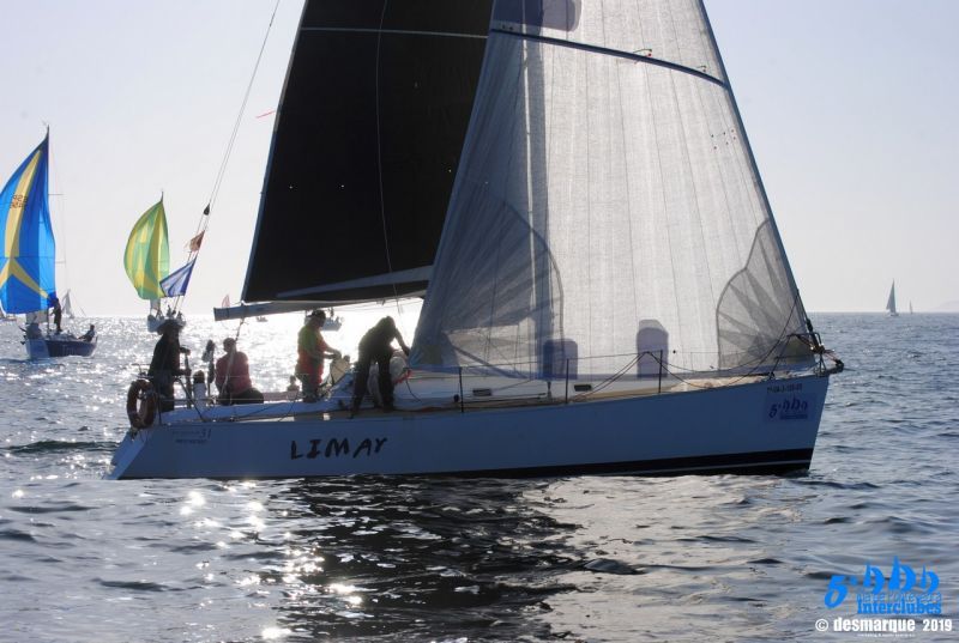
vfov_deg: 16.6
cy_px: 322
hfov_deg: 24.6
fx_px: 2202
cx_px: 480
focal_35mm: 82
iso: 100
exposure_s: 1/400
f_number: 10
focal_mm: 55
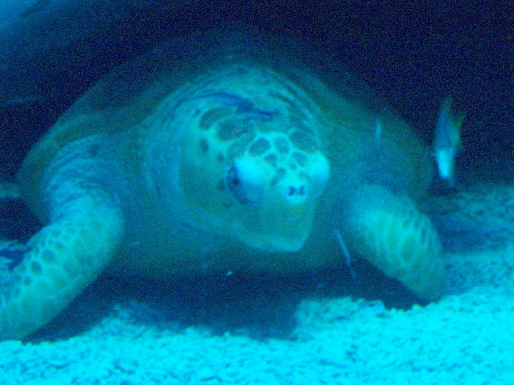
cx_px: 257
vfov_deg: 17.0
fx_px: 1292
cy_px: 192
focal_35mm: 87
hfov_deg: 22.5
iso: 1000
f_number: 4.3
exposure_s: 1/8
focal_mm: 14.3
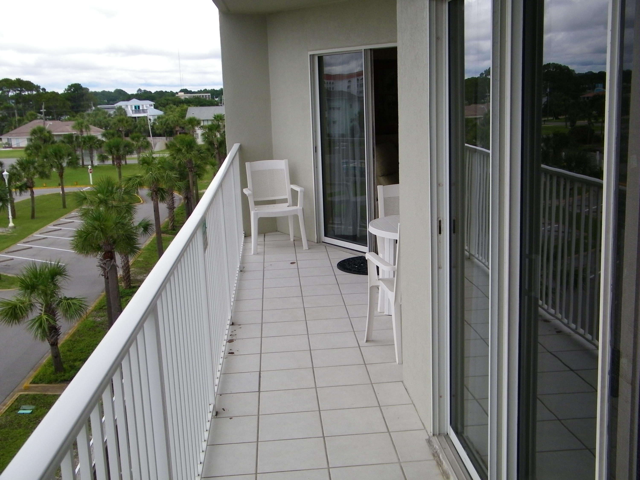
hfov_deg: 47.9
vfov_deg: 36.8
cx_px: 320
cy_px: 240
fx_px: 721
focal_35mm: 39
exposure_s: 1/160
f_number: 7.6
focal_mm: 7
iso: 100
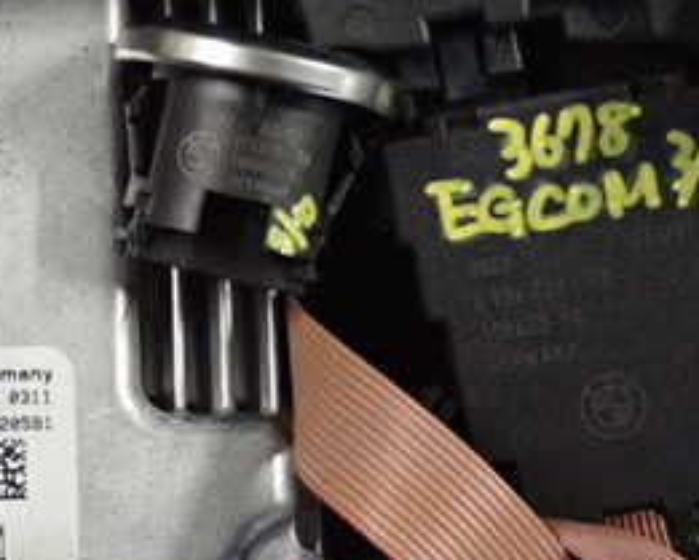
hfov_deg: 16.9
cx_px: 56
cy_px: 46
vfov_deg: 13.6
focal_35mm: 112
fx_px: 2318
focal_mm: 9.01
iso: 4000
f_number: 3.2
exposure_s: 1/125
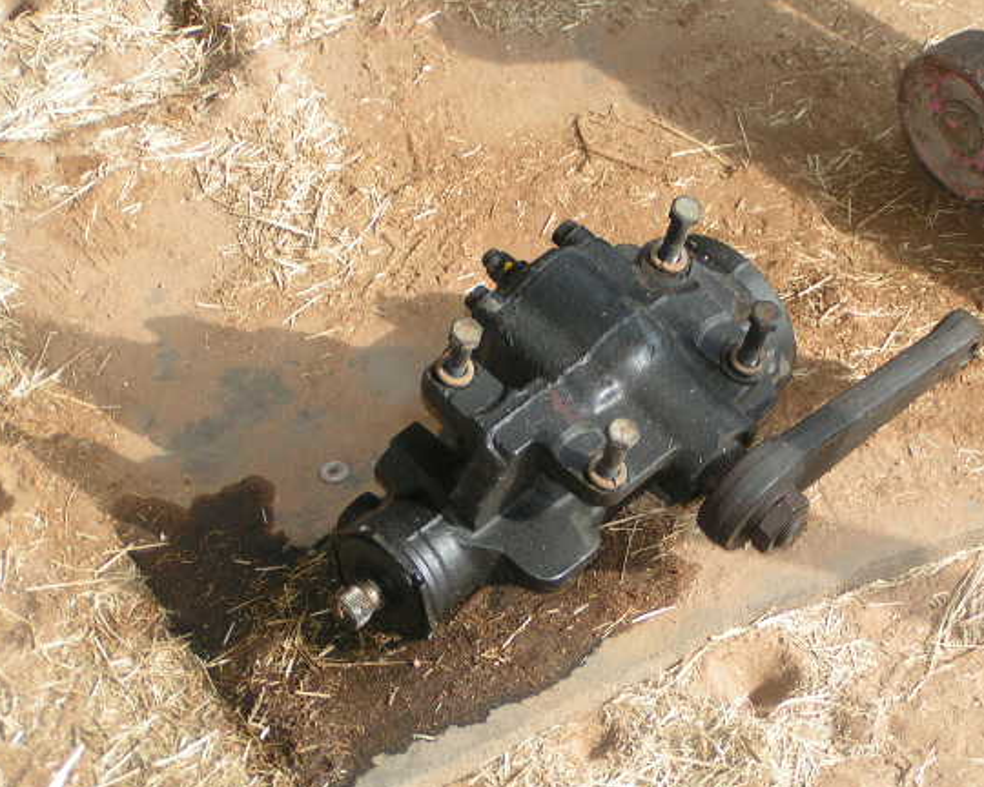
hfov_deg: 15.4
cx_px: 559
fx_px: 3640
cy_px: 419
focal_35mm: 125
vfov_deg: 12.3
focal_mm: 16.6
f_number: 3.5
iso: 50
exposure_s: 1/160
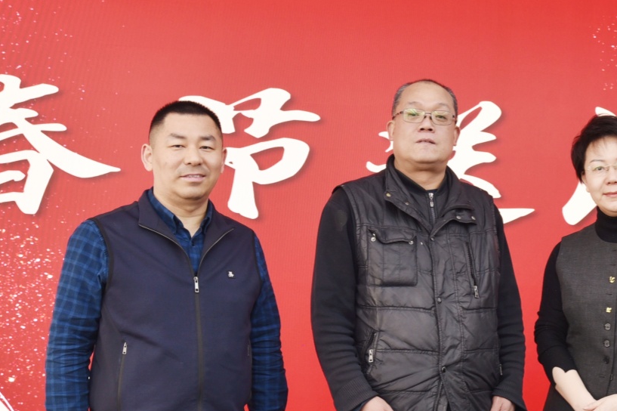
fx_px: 805
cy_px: 268
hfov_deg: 39.6
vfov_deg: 28.5
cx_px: 527
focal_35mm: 47
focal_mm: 24
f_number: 4
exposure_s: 1/60
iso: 400
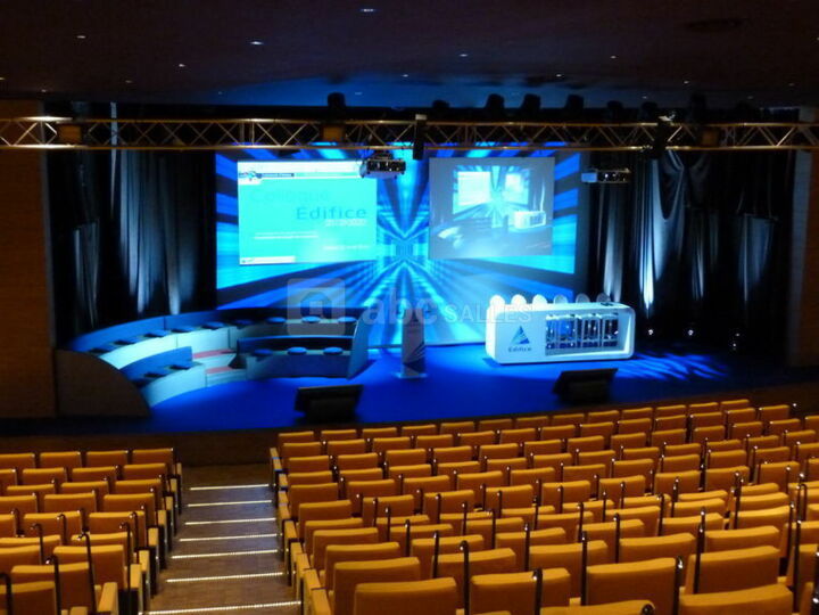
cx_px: 410
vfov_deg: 34.3
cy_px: 308
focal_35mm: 42
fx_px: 994
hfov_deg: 44.8
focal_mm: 7.6
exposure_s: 1/30
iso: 800
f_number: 3.2
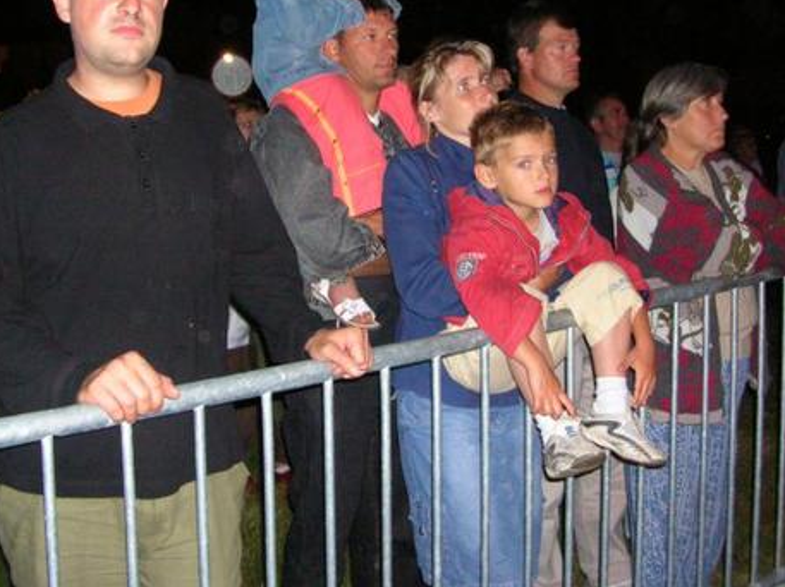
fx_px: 1110
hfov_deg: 38.9
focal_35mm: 49
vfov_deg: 29.3
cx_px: 402
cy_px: 178
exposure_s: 1/60.1
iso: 200
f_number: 2.8
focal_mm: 5.8
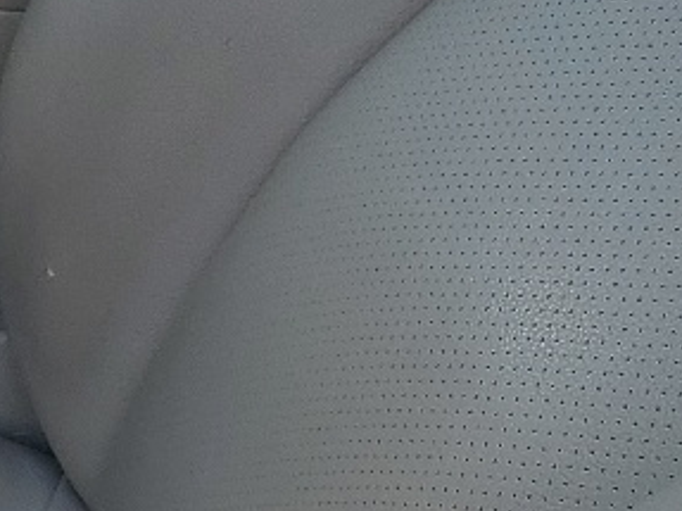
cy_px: 116
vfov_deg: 10.2
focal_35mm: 145
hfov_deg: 11.1
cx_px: -1031
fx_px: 2856
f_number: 1.5
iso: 50
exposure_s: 1/333
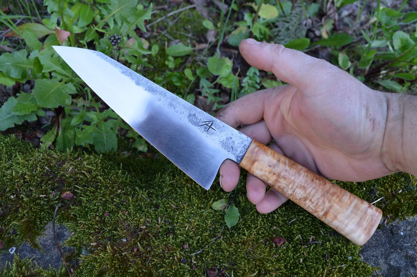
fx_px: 399
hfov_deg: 55.1
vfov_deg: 38.3
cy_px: 138
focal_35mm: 34
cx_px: 208
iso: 400
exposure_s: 1/125
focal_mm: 23
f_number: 5.6
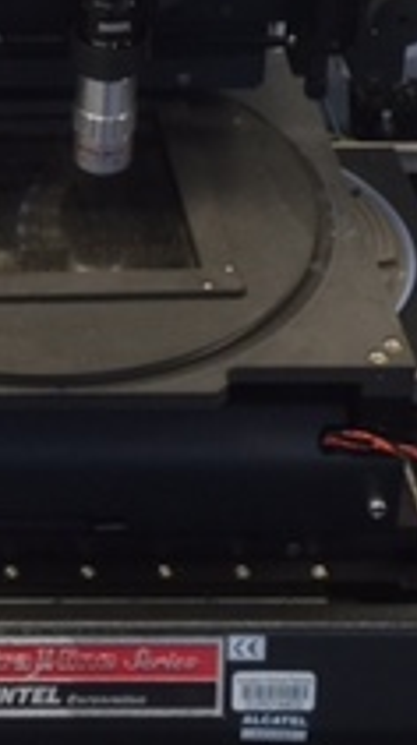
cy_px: -39
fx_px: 1895
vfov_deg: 21.3
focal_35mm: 96
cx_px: -120
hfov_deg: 12.2
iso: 50
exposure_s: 1/17
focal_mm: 4.15
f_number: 2.2
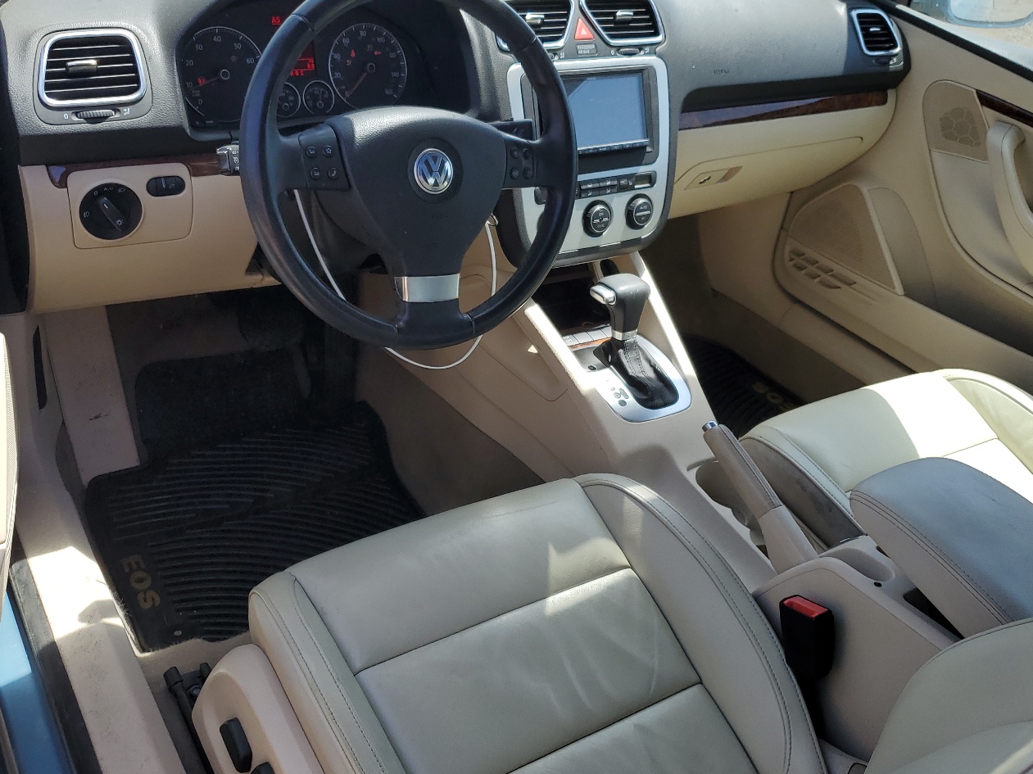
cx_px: 486
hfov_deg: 55.3
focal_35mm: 33
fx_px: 984
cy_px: 378
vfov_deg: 42.9
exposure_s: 1/1000
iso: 50
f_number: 1.5
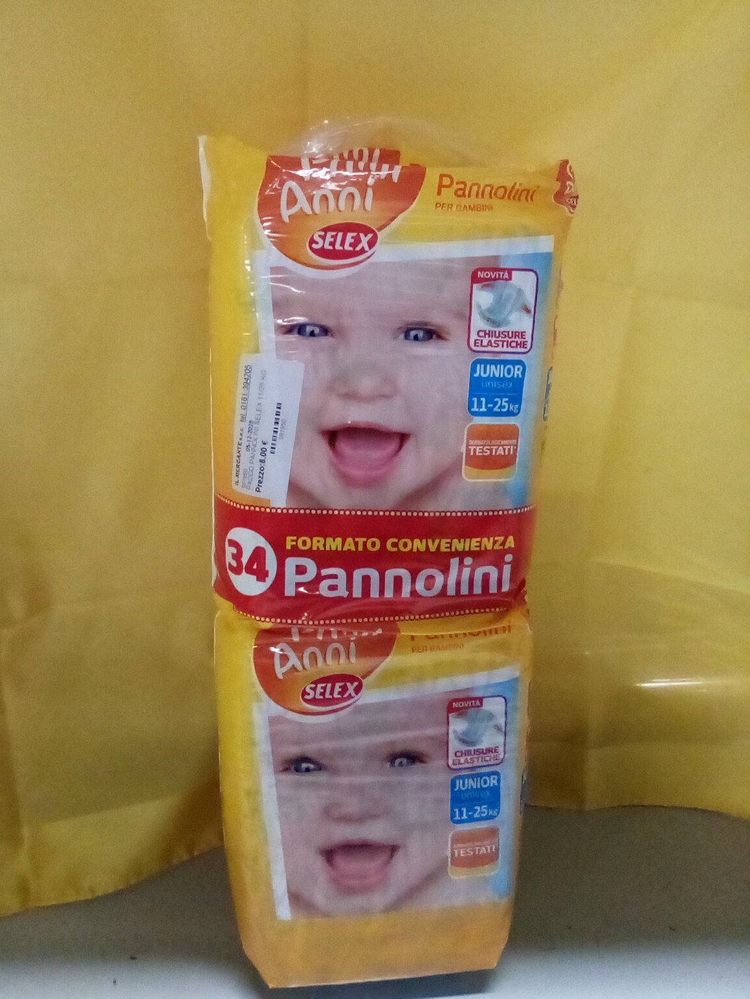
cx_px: 364
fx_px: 838
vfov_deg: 61.7
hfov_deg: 48.2
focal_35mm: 29
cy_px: 490
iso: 272
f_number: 2.2
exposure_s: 1/20
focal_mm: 2.27
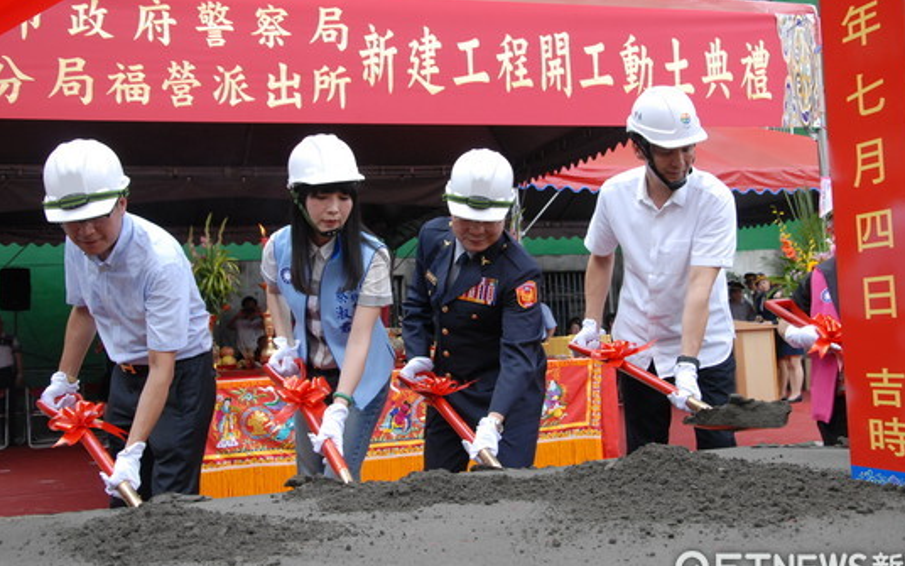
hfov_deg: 41.8
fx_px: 1184
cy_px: 261
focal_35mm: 48
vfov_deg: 26.9
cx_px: 476
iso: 400
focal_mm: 28
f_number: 5.6
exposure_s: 1/250
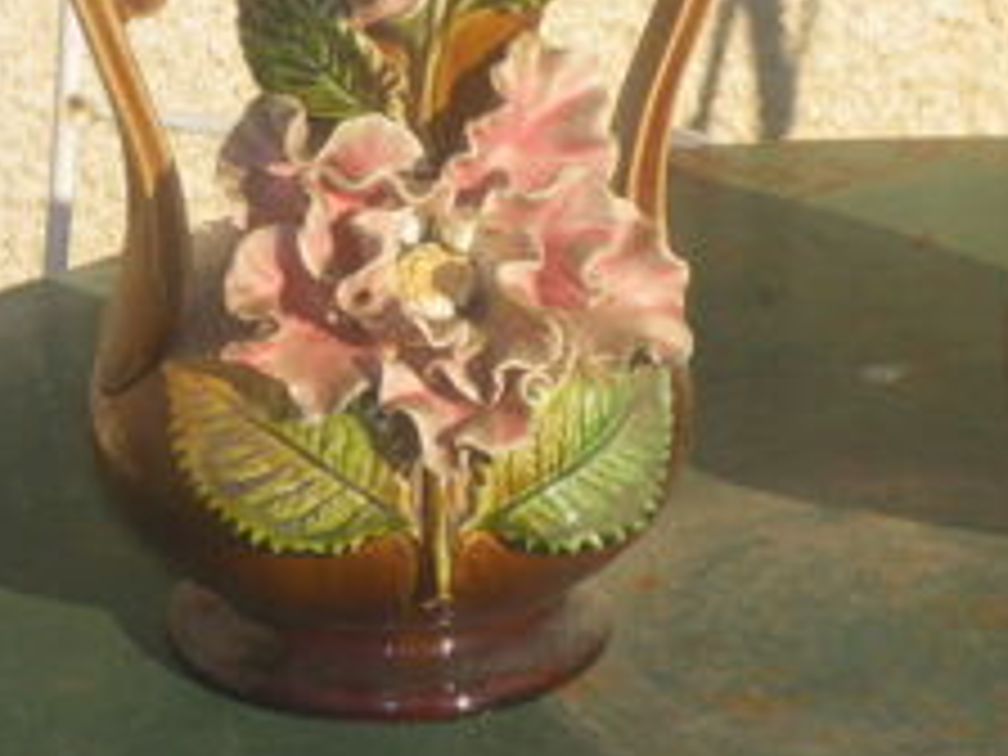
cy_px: 144
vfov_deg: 6.3
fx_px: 6872
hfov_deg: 8.4
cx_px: 814
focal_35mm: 236
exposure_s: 1/400
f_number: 5.8
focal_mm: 19.6
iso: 80
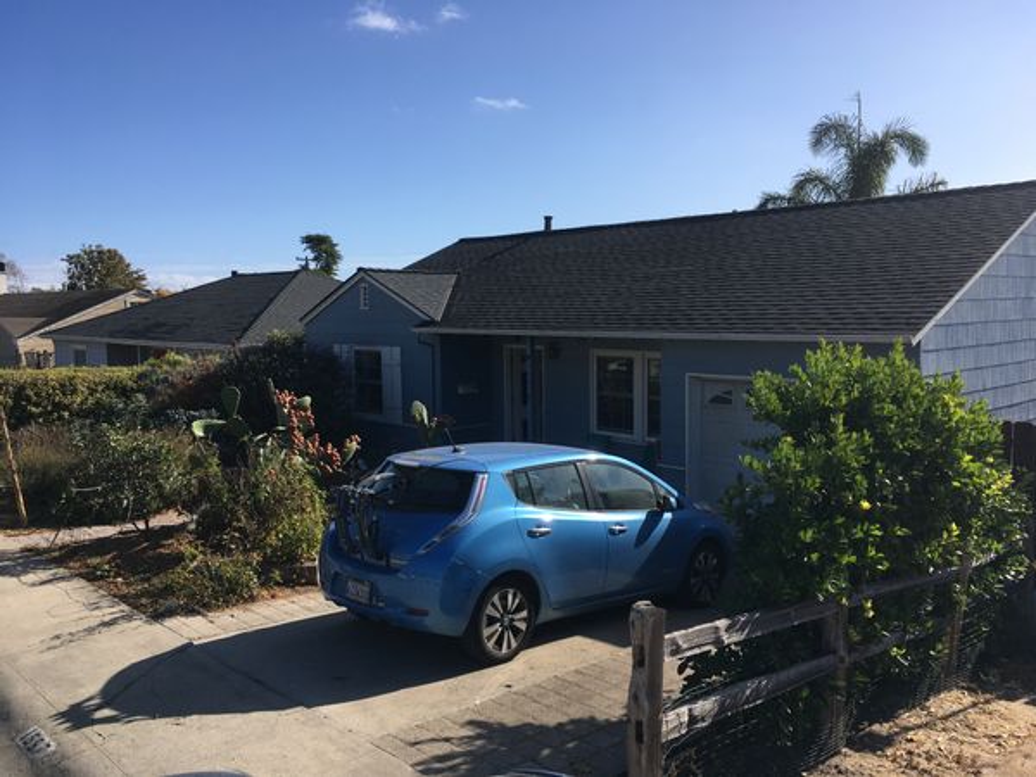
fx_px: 868
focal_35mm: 29
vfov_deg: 48.2
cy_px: 388
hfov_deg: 61.7
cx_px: 518
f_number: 2.2
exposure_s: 1/1672
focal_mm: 4.15
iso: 25
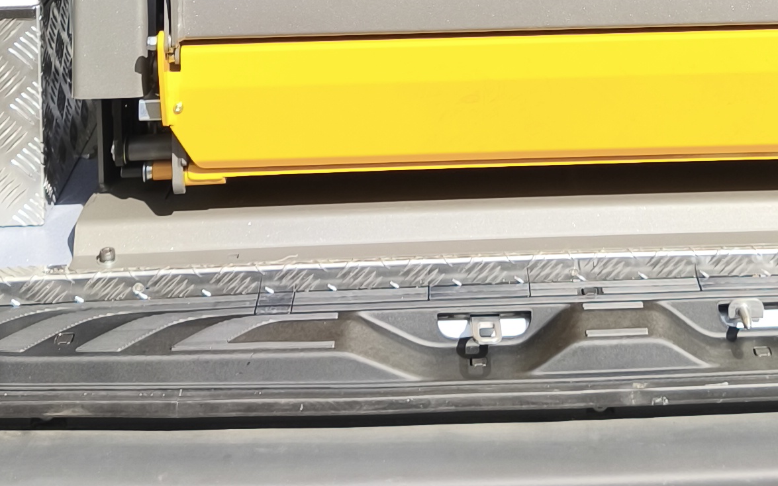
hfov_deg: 24.3
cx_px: 503
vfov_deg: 13.4
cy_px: -458
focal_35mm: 85
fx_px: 1802
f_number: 1.7
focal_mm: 5.35
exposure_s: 1/1155
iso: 80
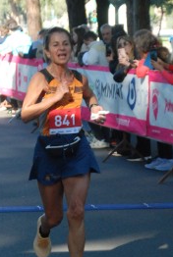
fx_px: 1628
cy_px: 169
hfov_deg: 6.1
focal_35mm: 227
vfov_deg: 9.0
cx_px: 78
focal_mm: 66
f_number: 5.3
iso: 1000
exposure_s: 1/400
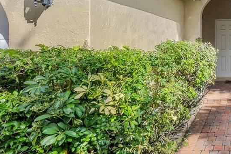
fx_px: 212
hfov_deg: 46.8
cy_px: -4
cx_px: 236
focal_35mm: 33
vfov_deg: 35.6
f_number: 8
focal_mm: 14
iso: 64
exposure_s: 1/160
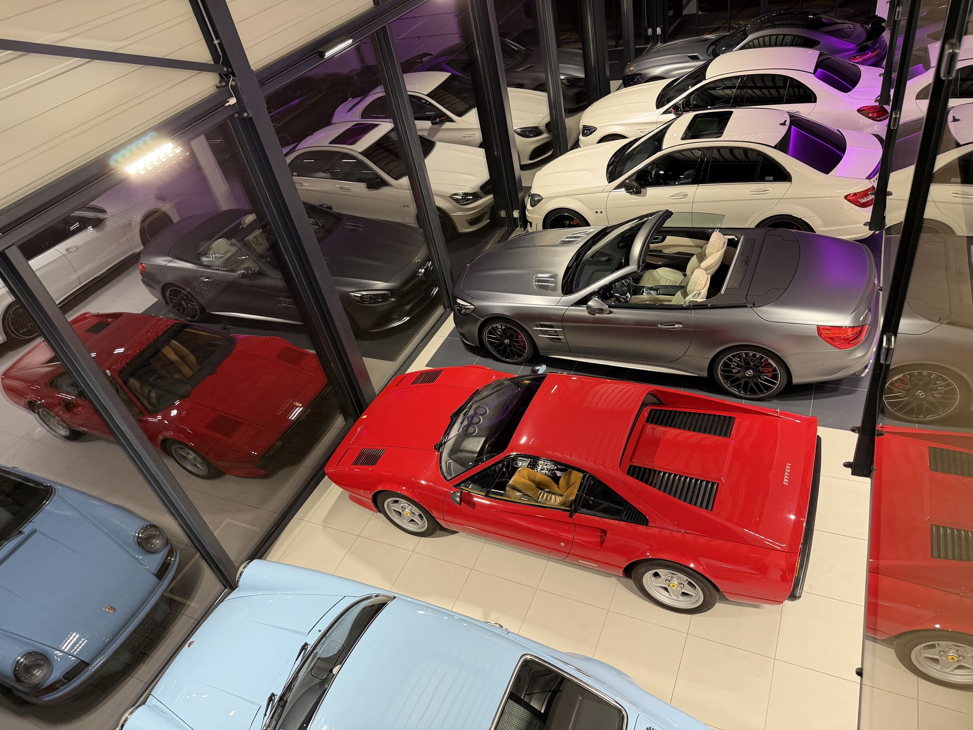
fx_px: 675
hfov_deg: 71.6
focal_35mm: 24
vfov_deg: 56.8
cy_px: 365
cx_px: 486
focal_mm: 6.76
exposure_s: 1/50
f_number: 1.78
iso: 160
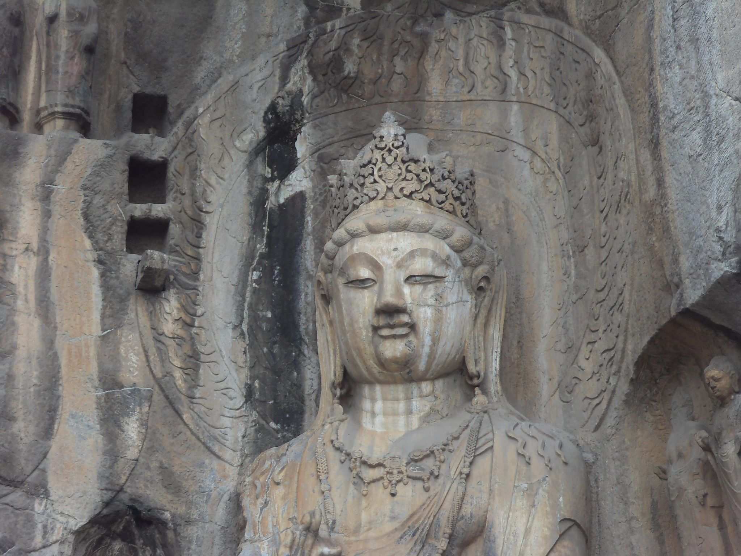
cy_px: 278
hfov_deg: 16.8
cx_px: 370
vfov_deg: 12.7
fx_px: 2505
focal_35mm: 117
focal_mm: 19.8
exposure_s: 1/90
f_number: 4.5
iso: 100
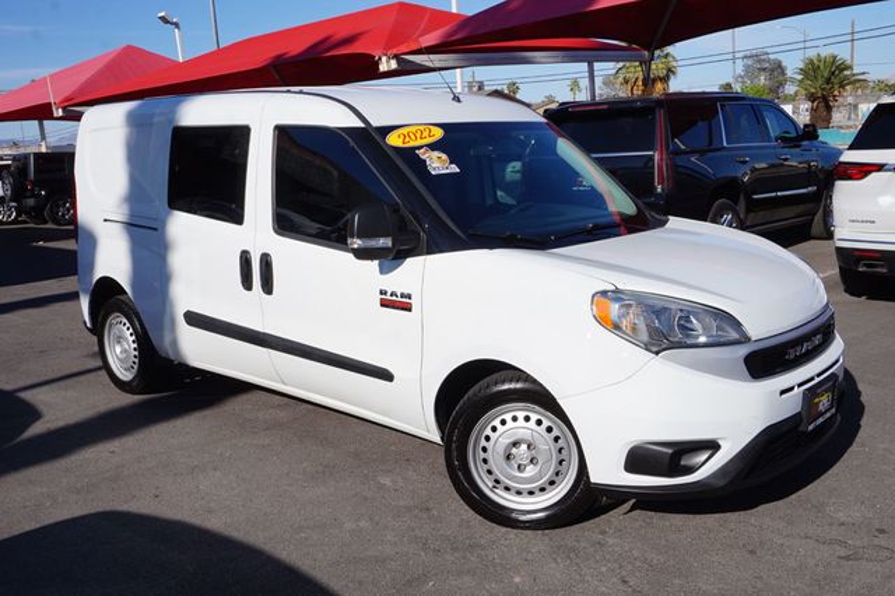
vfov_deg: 38.3
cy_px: 298
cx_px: 448
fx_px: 857
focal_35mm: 34
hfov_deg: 55.1
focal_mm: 23
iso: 100
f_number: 14
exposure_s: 1/160
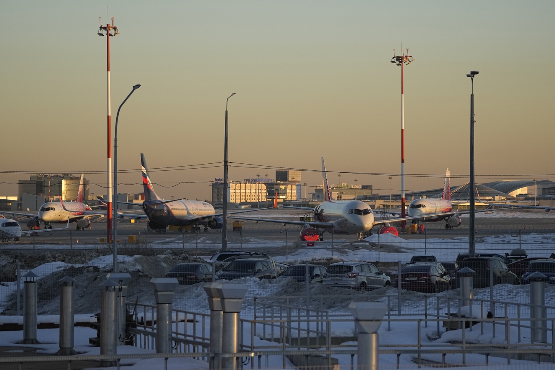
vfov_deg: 7.9
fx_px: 2666
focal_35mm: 173
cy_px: 185
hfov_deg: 11.9
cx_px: 278
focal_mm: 173
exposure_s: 1/1600
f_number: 5.6
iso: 1000
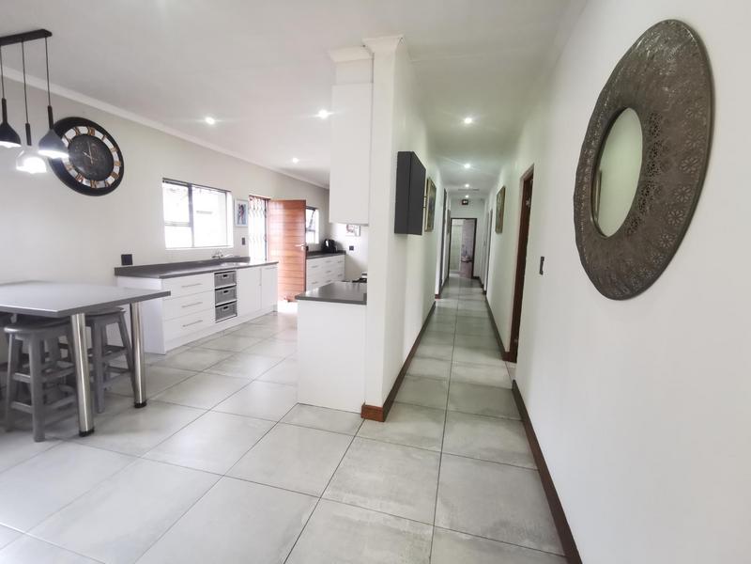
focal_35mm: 16
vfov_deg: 78.1
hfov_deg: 94.5
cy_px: 282
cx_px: 376
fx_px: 347
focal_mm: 2.35
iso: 500
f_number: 2.2
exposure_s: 1/20
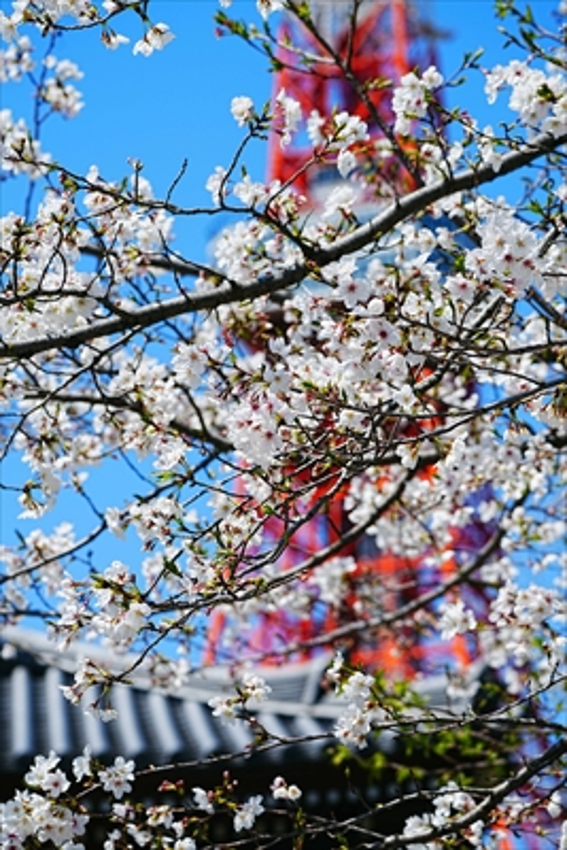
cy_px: 425
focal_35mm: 119
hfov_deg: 11.5
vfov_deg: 17.2
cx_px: 284
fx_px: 2809
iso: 100
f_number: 8
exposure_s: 1/400
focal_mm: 119
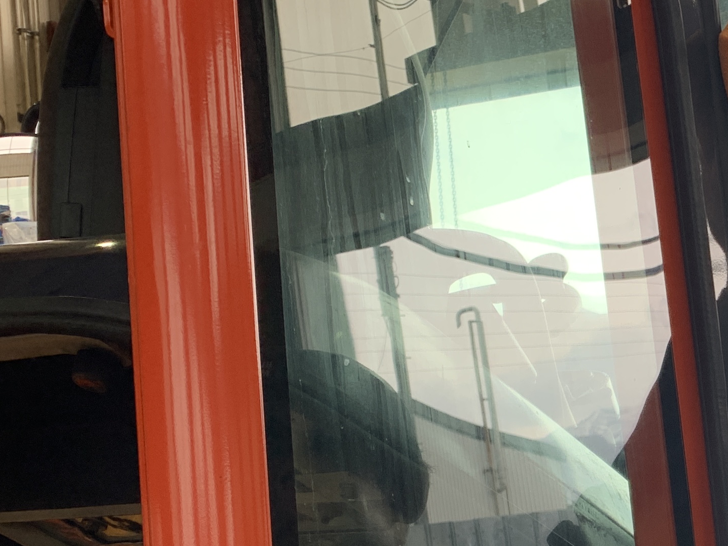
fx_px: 1535
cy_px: 458
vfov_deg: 19.9
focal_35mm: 73
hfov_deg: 24.6
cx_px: 832
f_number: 1.8
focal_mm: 4.25
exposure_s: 1/122
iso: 25
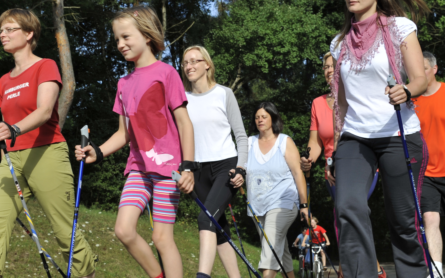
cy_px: 165
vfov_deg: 20.0
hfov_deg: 31.3
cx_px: 152
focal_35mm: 65
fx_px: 788
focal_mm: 38
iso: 200
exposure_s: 1/250
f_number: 8
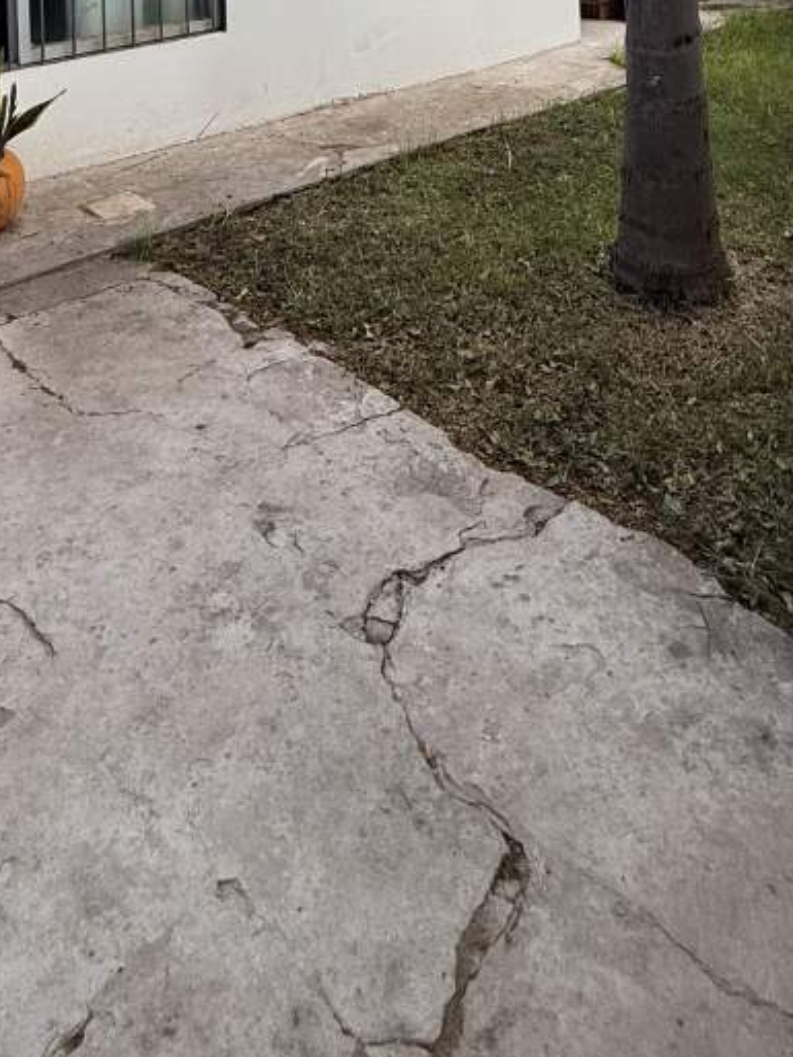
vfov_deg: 41.0
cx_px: 378
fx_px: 1008
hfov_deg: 43.0
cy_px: -171
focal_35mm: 33
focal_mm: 2.22
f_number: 2.2
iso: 64
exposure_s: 1/514
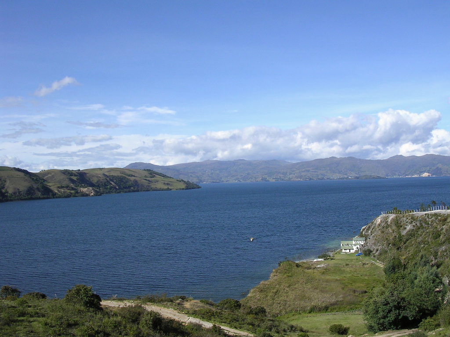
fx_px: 494
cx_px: 225
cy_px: 168
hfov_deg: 49.0
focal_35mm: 38
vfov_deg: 37.7
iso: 100
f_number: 5.6
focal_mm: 5.8
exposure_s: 1/299
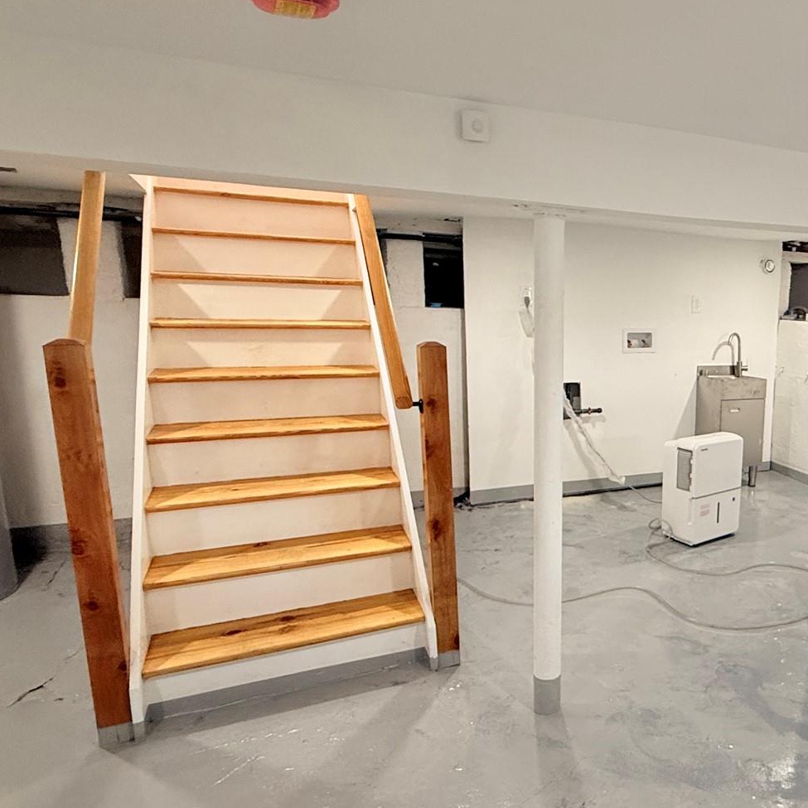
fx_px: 687
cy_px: 433
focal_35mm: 26
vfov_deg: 60.9
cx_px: 684
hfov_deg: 55.1
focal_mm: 2.22
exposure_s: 1/60
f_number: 2.2
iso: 250
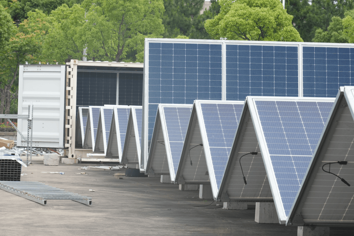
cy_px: 118
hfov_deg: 13.2
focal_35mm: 156
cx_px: 177
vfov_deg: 8.8
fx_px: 1534
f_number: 9
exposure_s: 1/400
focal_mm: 104
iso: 500
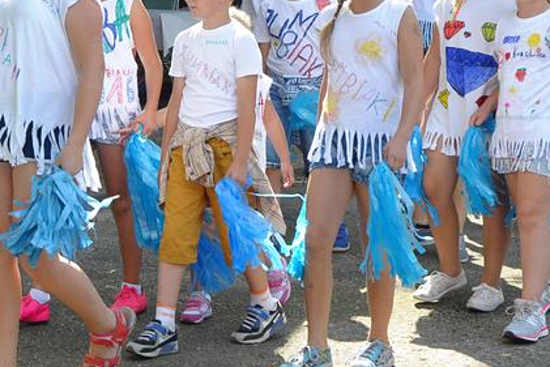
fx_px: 1849
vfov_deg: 11.3
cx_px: 85
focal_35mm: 121
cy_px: 63
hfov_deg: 16.7
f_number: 9
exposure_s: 1/320
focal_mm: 40
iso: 640
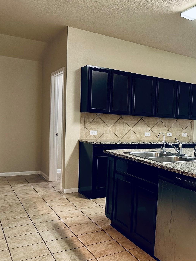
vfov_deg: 51.3
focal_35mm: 36
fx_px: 272
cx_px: 192
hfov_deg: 36.1
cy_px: 140
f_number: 1.78
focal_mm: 6.86
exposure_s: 1/60
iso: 200
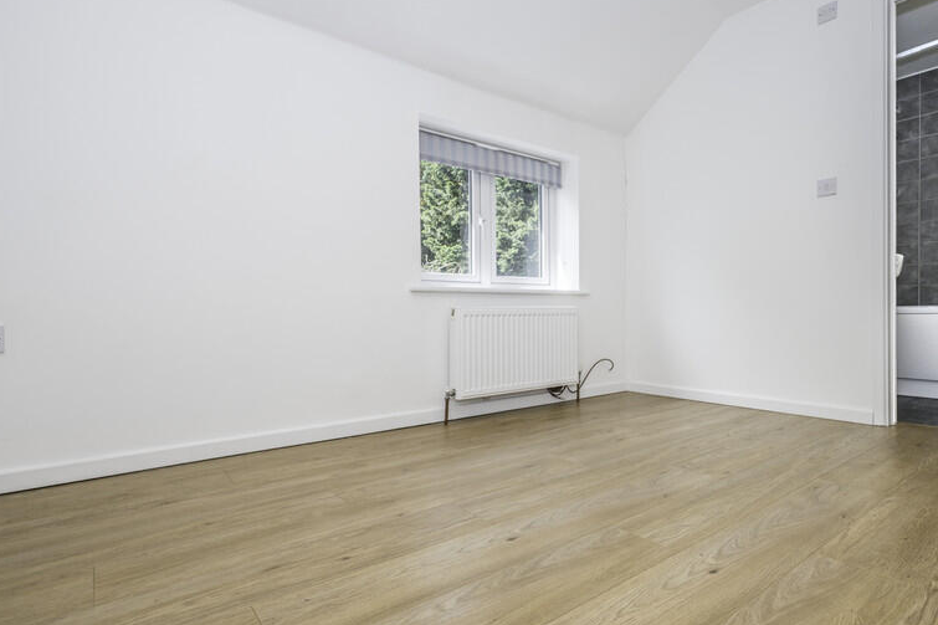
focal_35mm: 19
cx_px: 530
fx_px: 495
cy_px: 346
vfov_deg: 64.4
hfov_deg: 86.5
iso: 320
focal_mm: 14
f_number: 7.1
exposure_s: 1/125
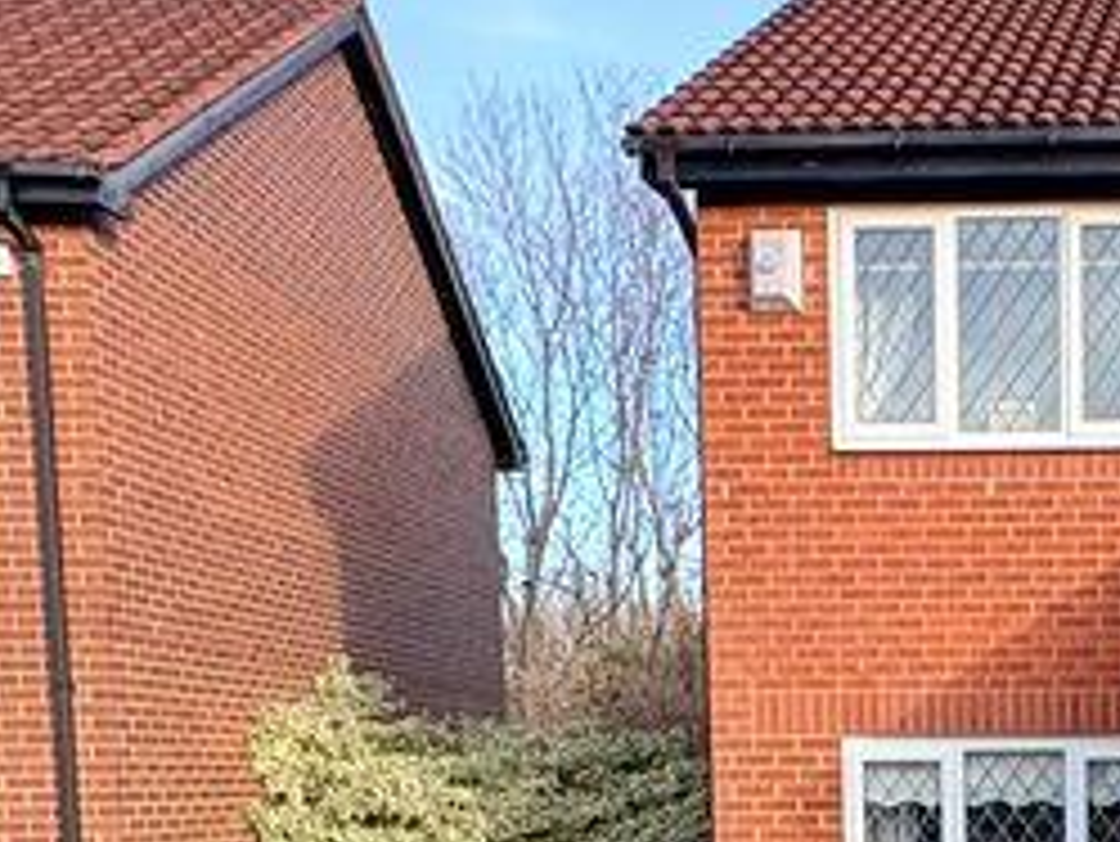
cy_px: 910
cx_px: 1363
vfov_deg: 29.3
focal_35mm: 45
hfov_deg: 33.6
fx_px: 1457
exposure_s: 1/401
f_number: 2.2
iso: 40
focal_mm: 2.22
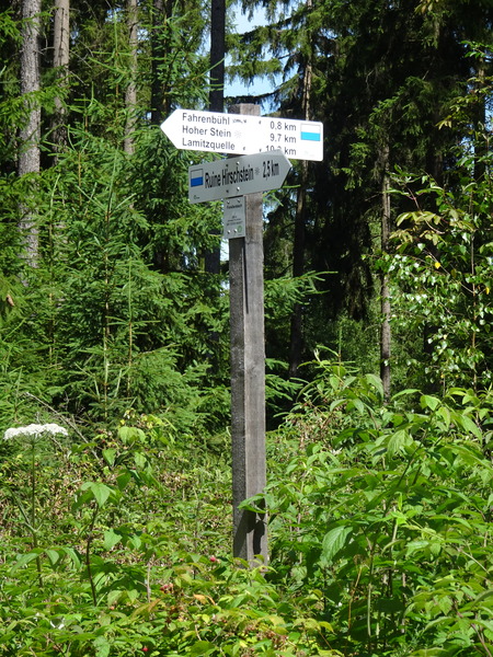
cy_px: 328
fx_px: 2772
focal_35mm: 146
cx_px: 246
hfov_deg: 10.2
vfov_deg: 13.5
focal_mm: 24.99
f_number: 5.6
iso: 80
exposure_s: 1/200
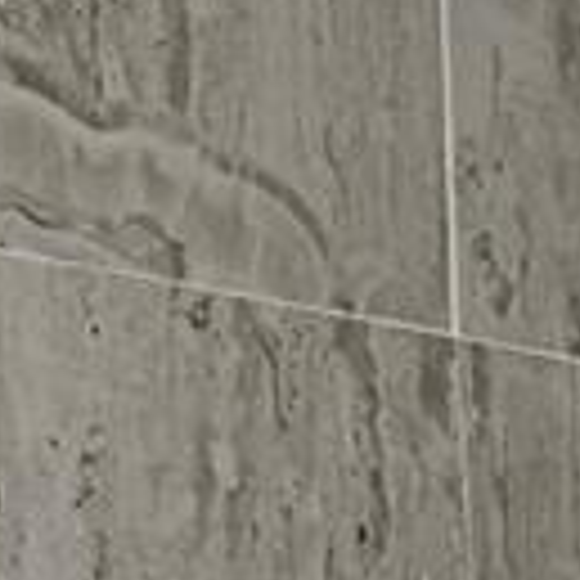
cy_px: 1448
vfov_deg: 8.1
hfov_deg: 8.1
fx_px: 3753
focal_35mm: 198
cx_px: 1452
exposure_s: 1/60
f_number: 1.78
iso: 500
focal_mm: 6.76
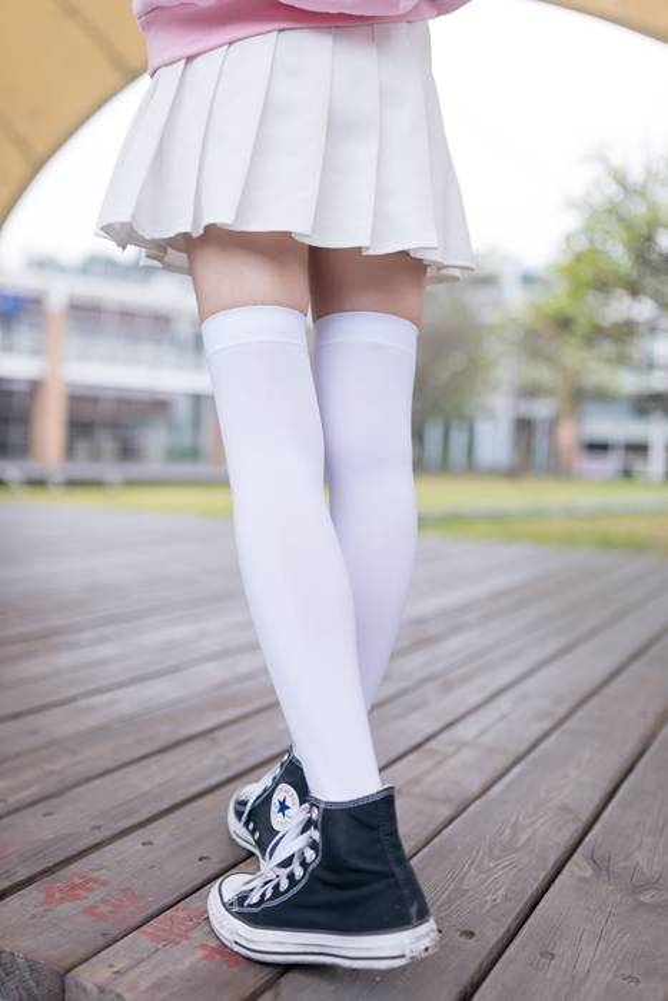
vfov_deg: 54.4
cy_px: 500
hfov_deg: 37.9
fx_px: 974
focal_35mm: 35
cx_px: 334
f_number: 1.8
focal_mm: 35
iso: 100
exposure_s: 1/500
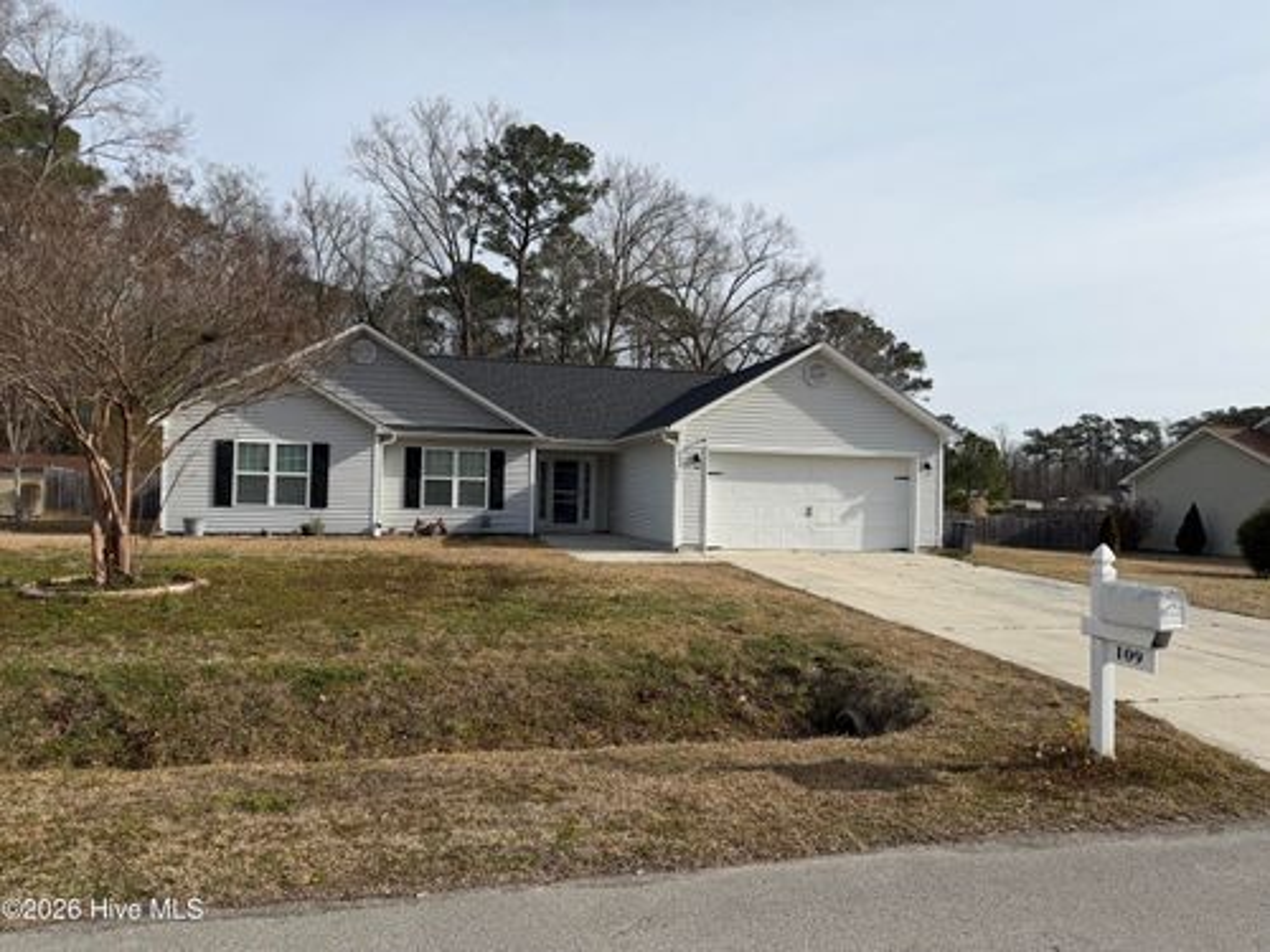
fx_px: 881
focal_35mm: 24
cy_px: 476
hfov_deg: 71.6
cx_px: 635
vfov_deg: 56.8
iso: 80
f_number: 1.78
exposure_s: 1/6173
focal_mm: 6.76
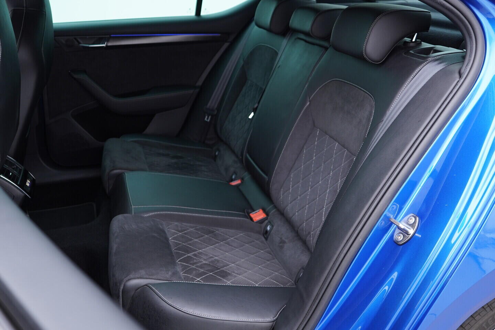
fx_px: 495
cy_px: 165
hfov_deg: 53.1
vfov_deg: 36.9
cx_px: 248
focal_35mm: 36
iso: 250
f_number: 2.8
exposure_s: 1/40
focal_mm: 24
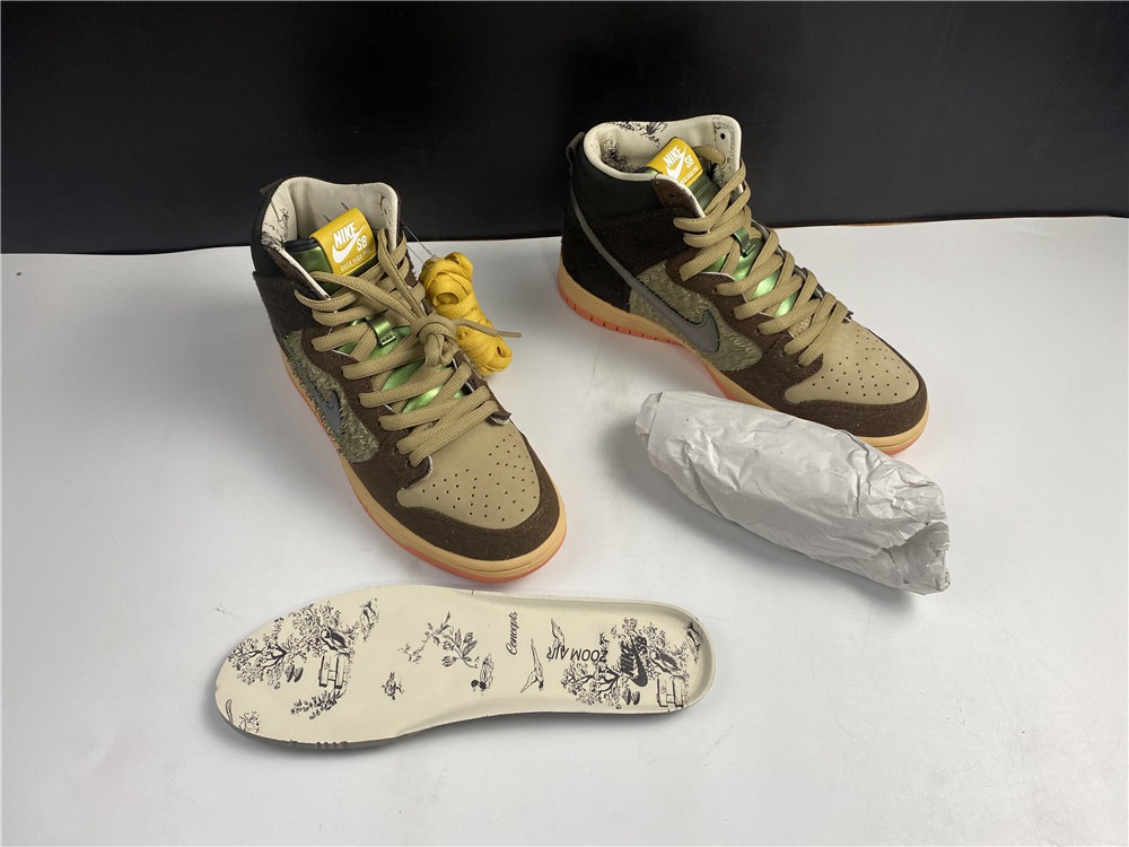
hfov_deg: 67.3
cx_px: 564
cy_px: 424
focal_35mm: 26
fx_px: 848
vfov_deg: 53.1
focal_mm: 4.25
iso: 32
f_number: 1.8
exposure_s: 1/117
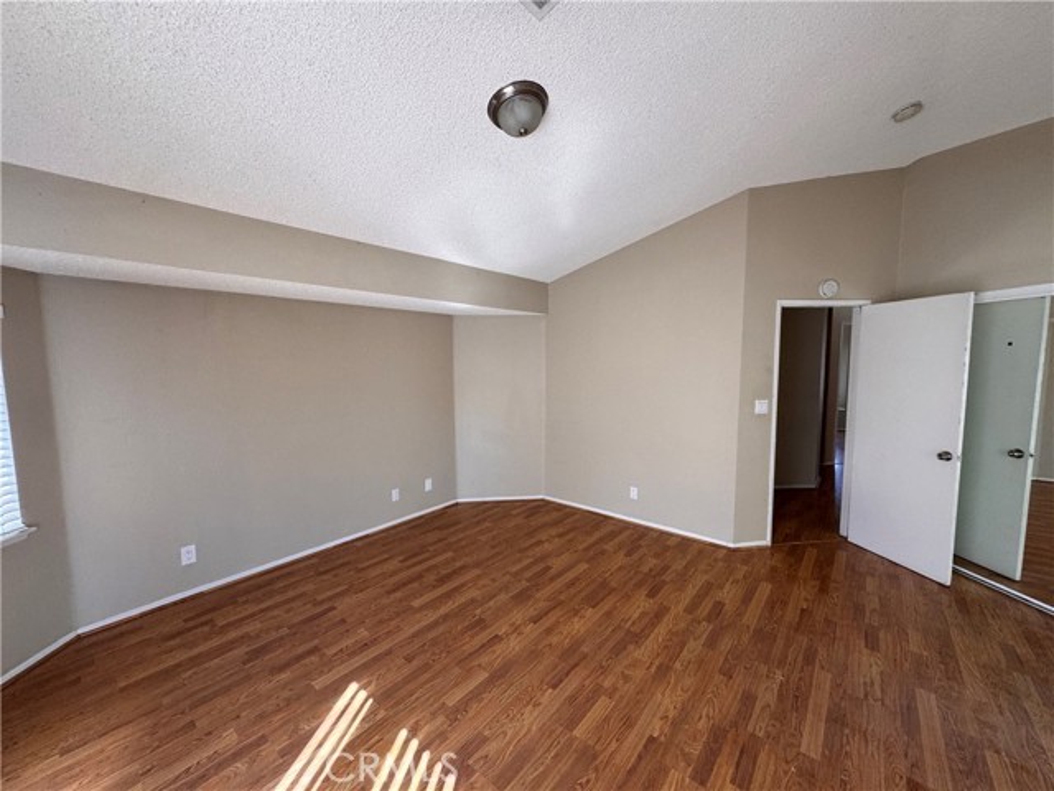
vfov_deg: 85.7
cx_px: 527
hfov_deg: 102.1
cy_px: 396
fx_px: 426
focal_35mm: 14
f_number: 2.2
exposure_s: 1/99
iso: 125
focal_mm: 2.22
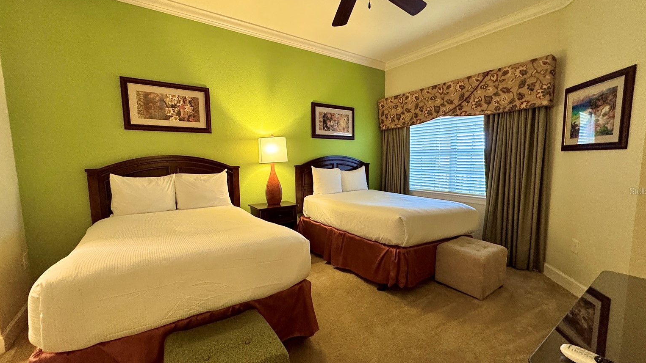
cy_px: 191
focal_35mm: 16
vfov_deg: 67.0
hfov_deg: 99.3
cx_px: 331
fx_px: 274
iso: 500
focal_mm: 2.22
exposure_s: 1/60
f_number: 2.2
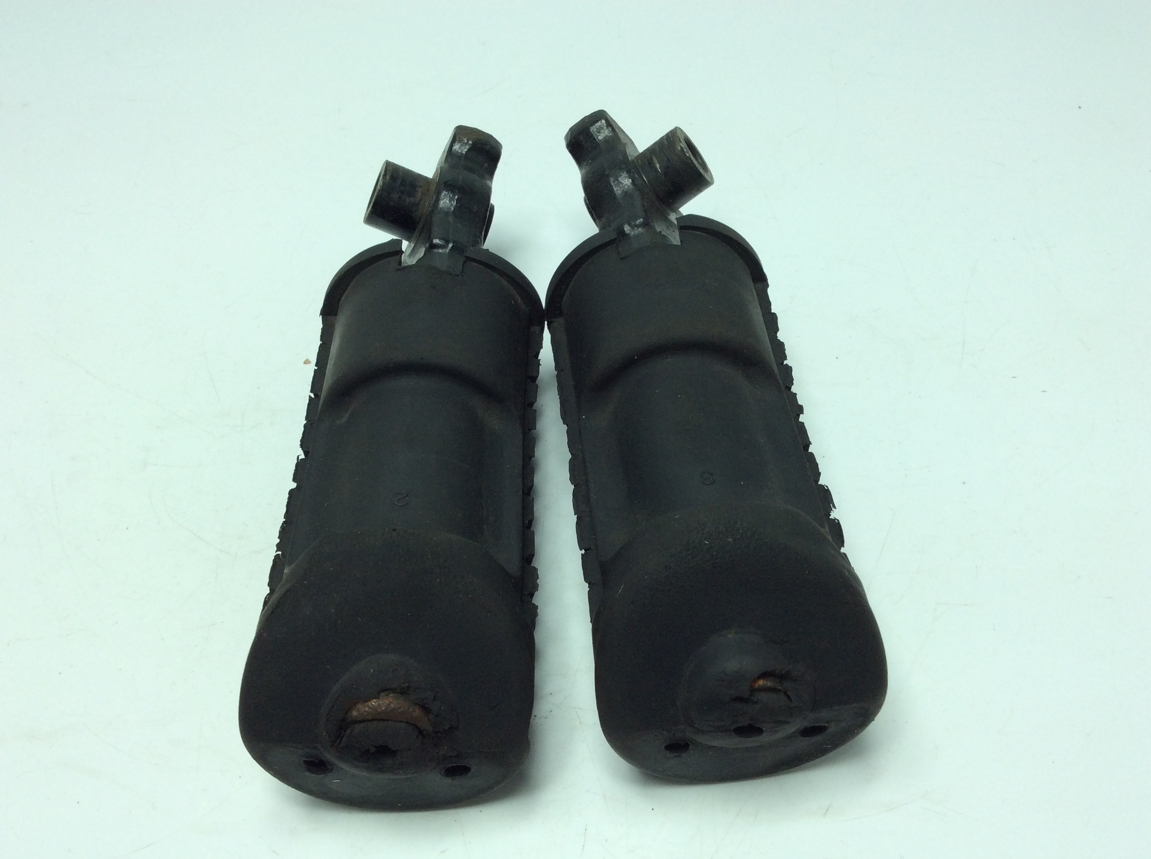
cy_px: 430
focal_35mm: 32
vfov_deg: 44.1
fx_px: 1062
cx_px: 576
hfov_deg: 56.9
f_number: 2.4
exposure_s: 1/384
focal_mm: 3.3
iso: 32
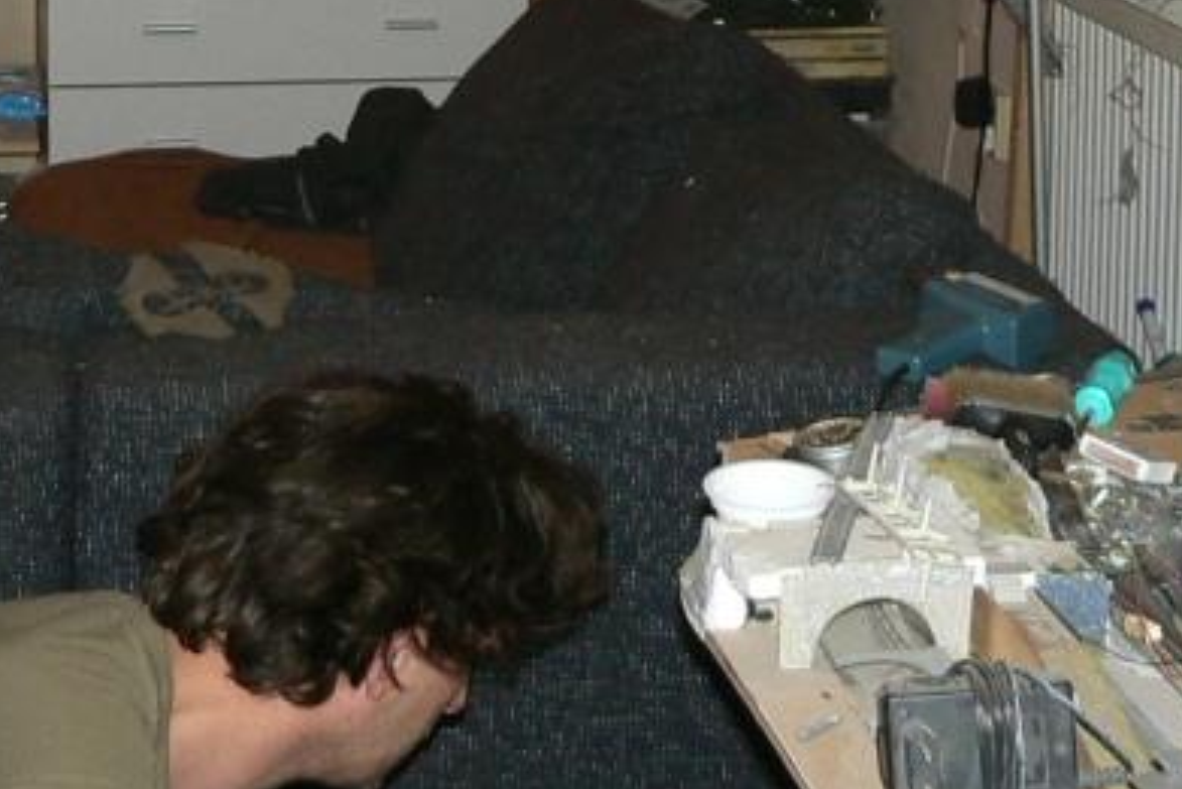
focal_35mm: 98
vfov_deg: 13.3
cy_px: -363
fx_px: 3219
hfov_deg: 20.7
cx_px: 302
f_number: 2.8
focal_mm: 6
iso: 100
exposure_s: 1/30
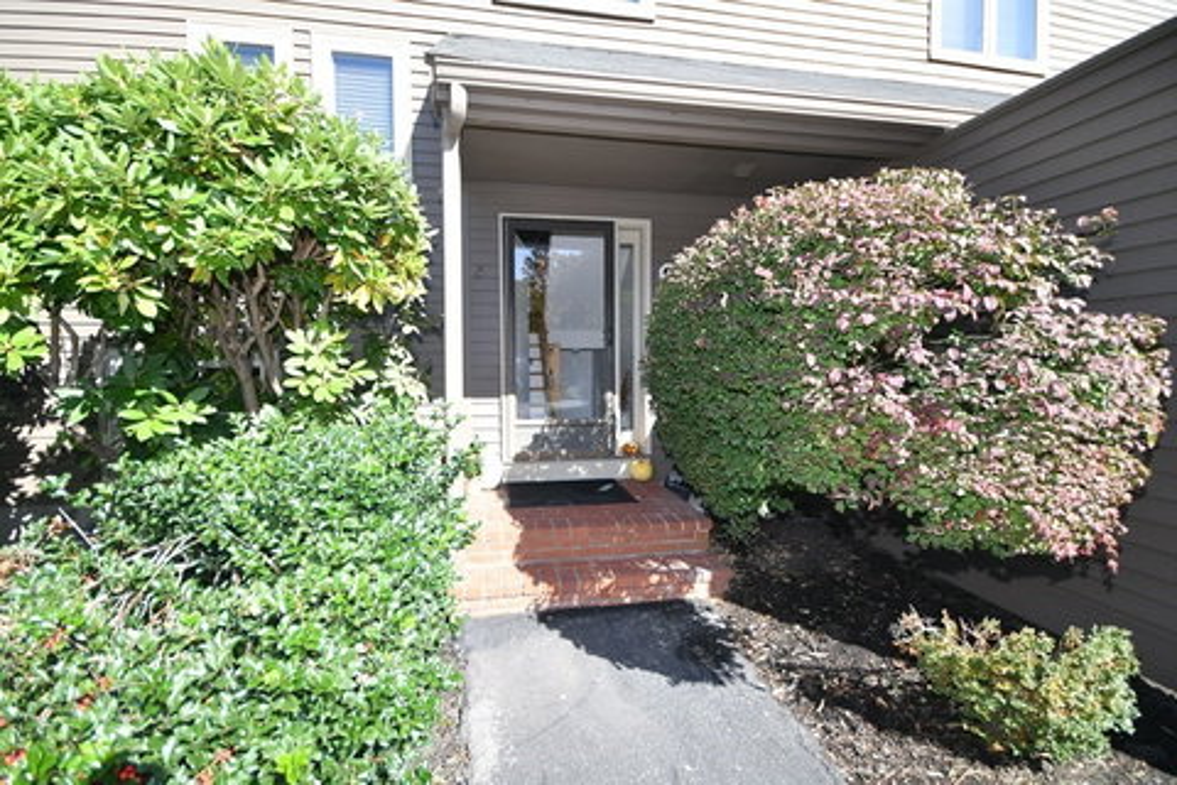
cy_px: 392
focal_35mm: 15
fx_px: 490
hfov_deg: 100.4
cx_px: 588
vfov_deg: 77.3
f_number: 4
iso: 800
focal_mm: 10
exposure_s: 1/1250
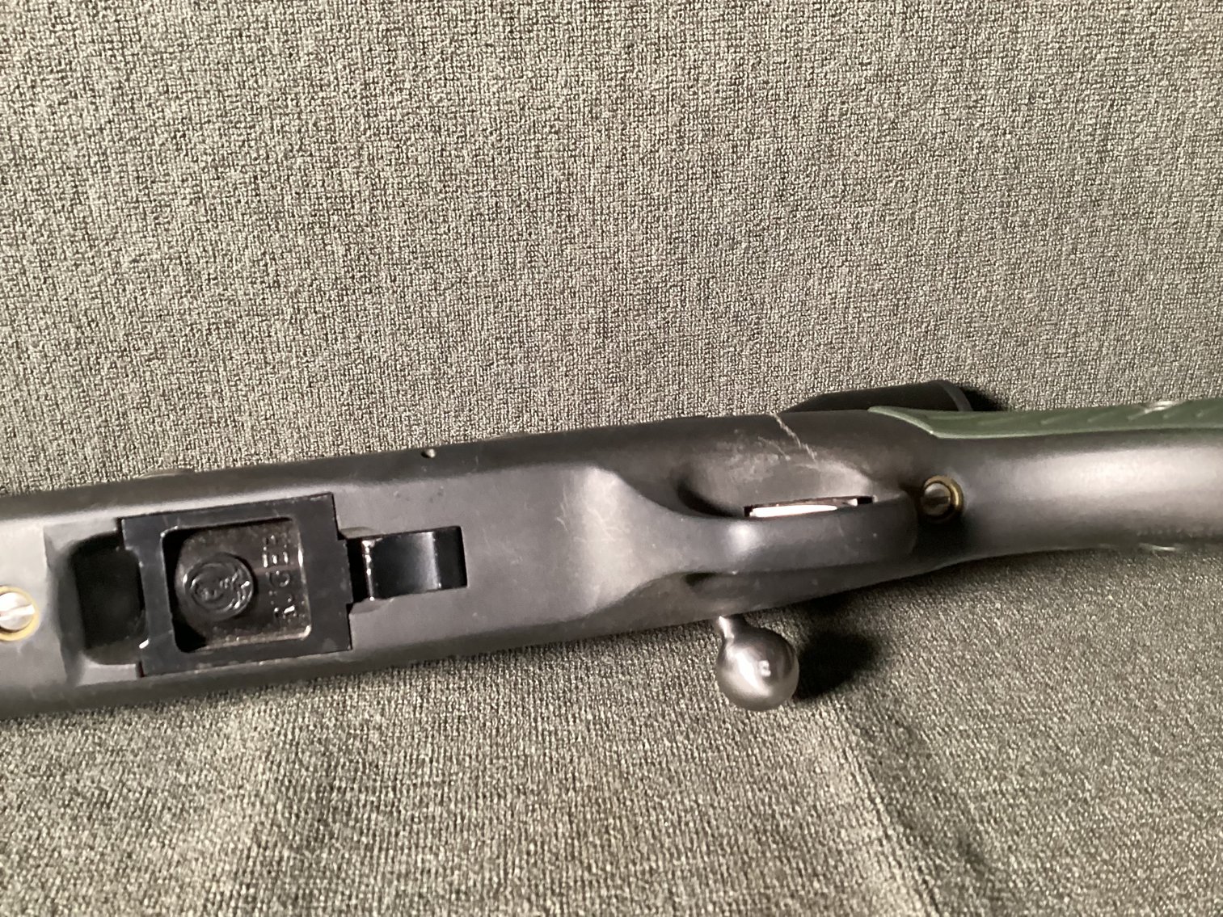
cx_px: 612
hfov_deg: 58.3
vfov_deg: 45.4
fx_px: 1095
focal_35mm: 31
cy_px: 458
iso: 400
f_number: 2.4
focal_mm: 3.3
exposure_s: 1/40
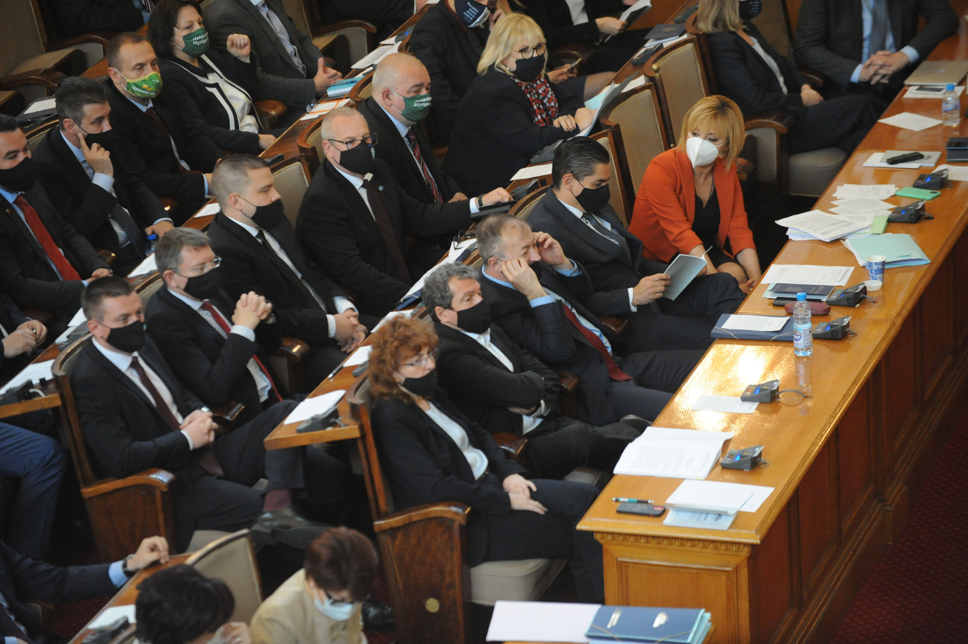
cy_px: 322
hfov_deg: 11.4
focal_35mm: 180
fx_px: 4837
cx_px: 484
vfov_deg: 7.6
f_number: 3.2
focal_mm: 180
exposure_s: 1/250
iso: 5000
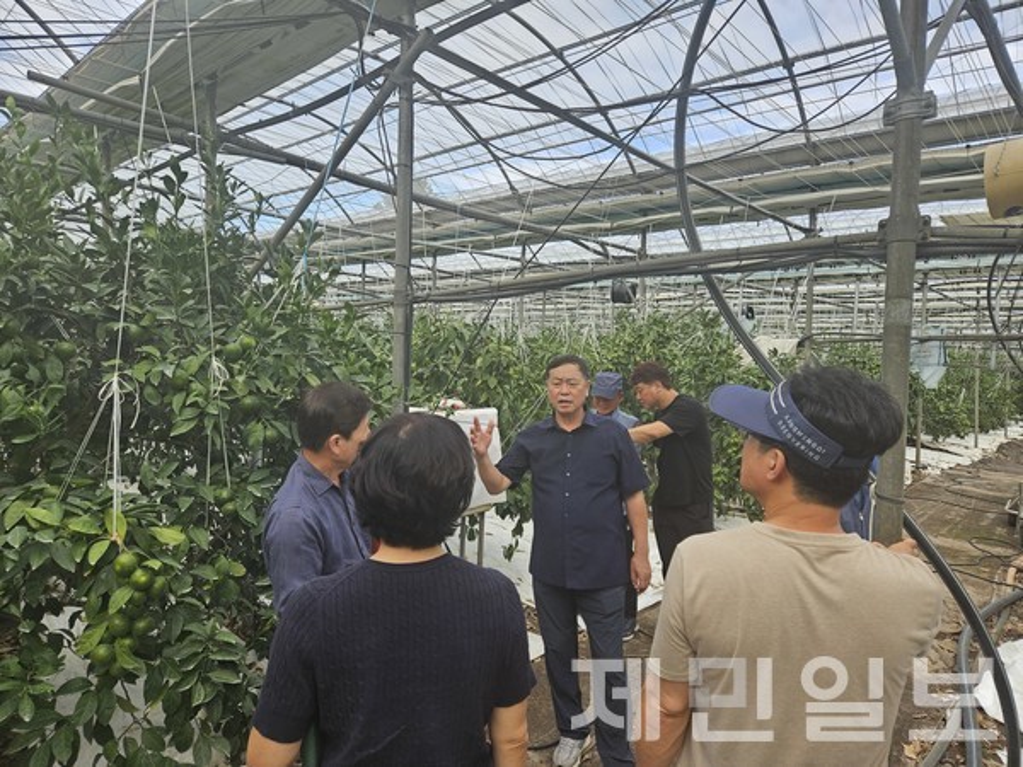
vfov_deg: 58.9
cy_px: 384
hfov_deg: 73.9
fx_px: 680
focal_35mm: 23
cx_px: 512
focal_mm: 5.4
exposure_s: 1/378
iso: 50
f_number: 1.8
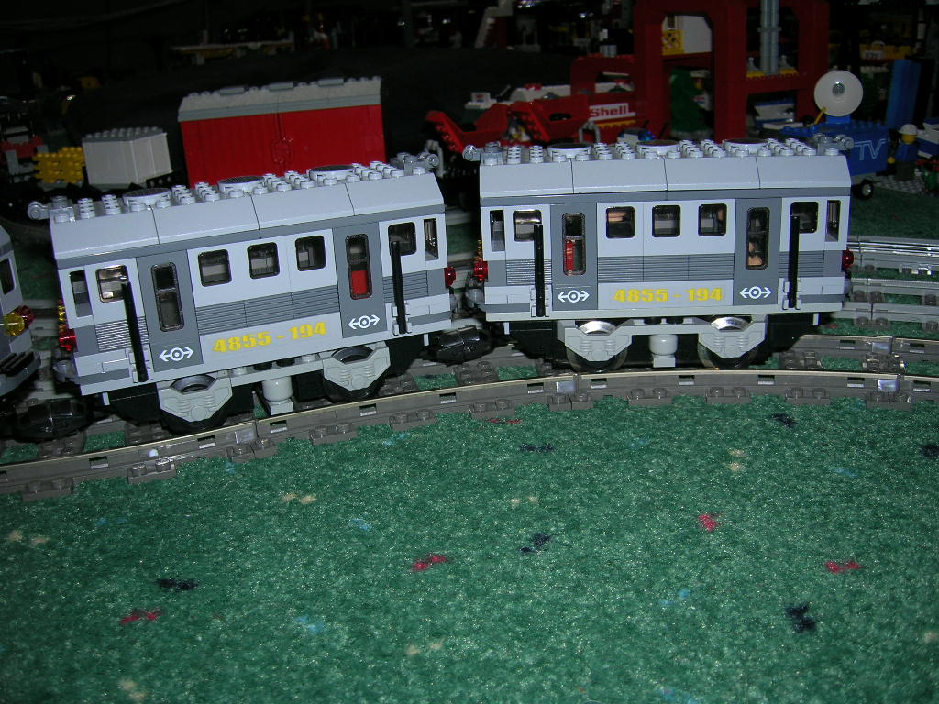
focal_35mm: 34
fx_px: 922
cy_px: 352
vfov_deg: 41.8
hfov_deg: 54.0
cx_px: 470
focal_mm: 5.7
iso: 50
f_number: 2.9
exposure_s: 1/60.1
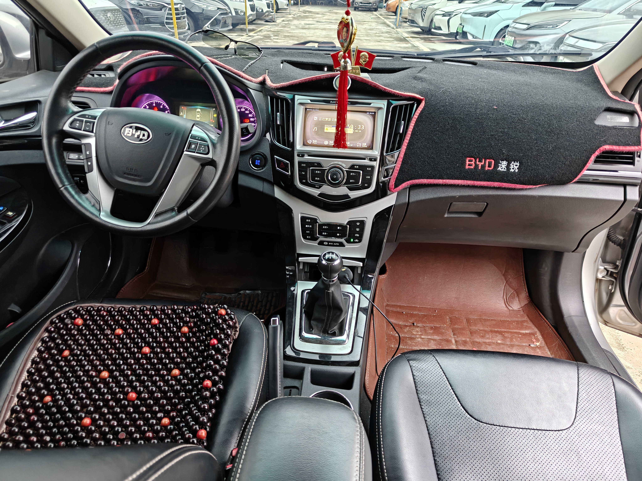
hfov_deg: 73.9
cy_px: 240
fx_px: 427
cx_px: 321
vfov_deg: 58.9
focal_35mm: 23
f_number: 1.6
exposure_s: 1/181
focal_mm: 6.06
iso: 5000
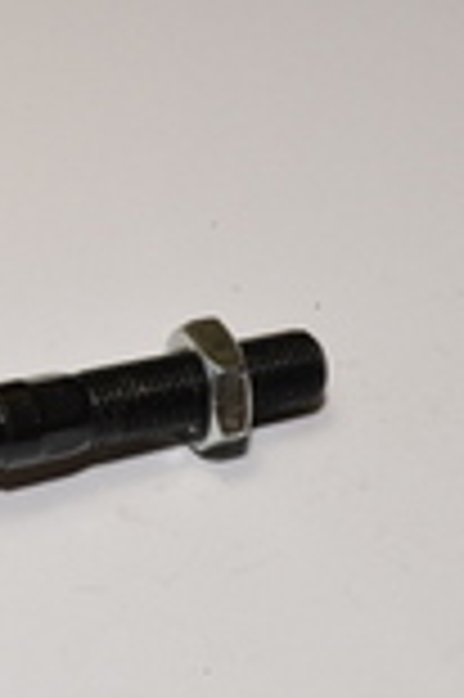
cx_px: 32
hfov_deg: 11.7
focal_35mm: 116
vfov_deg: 17.6
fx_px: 2248
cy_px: 410
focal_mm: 30
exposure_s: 1/125
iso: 125
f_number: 5.6
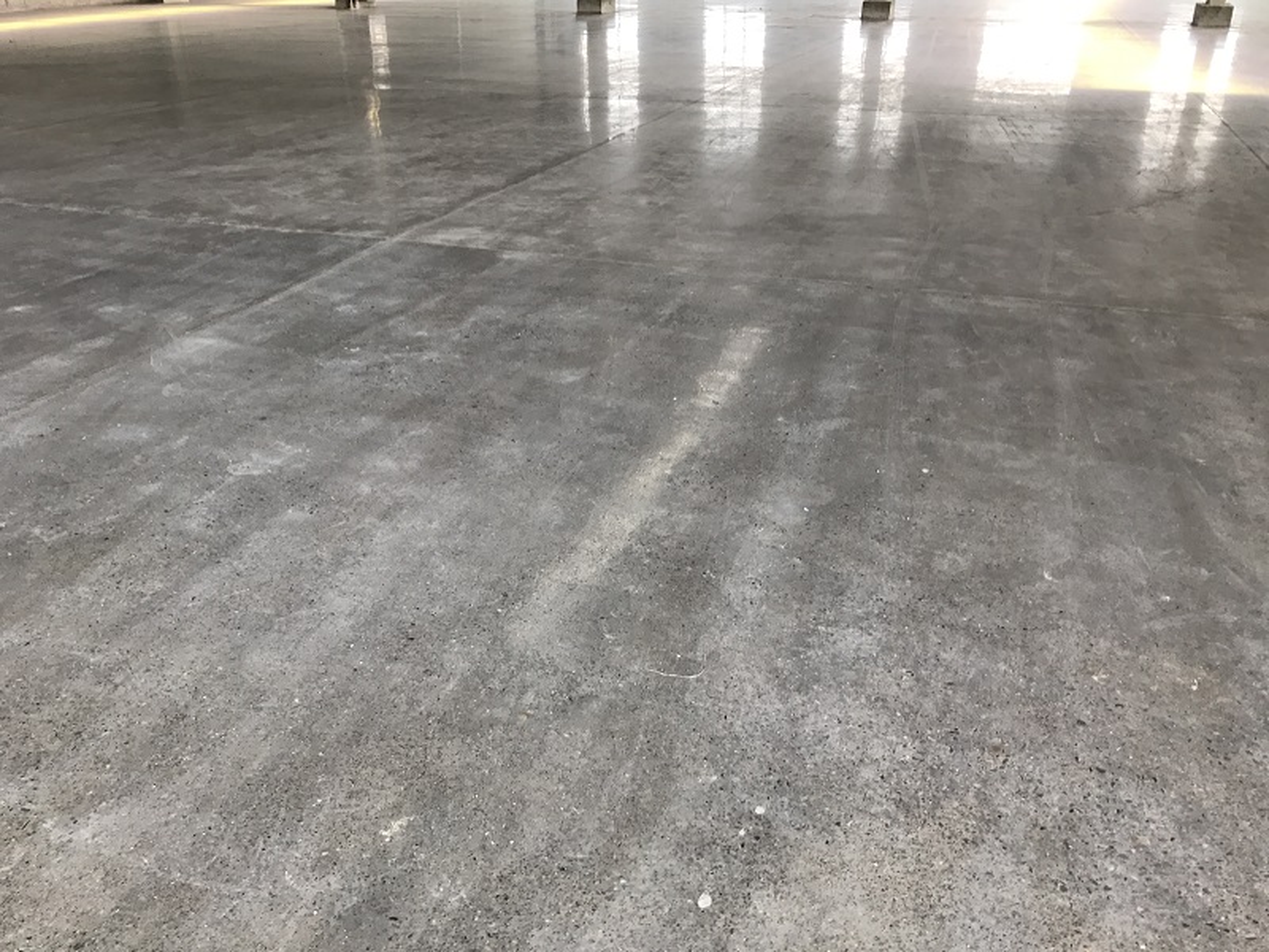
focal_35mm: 28
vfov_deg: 49.7
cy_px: 476
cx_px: 634
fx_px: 1026
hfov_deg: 63.4
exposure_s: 1/100
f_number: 1.8
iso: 25
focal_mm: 3.99
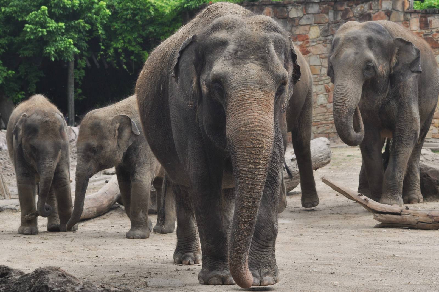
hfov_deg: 19.5
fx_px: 1279
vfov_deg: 13.0
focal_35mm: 105
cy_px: 146
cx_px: 220
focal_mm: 70
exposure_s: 1/500
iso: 200
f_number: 5.6
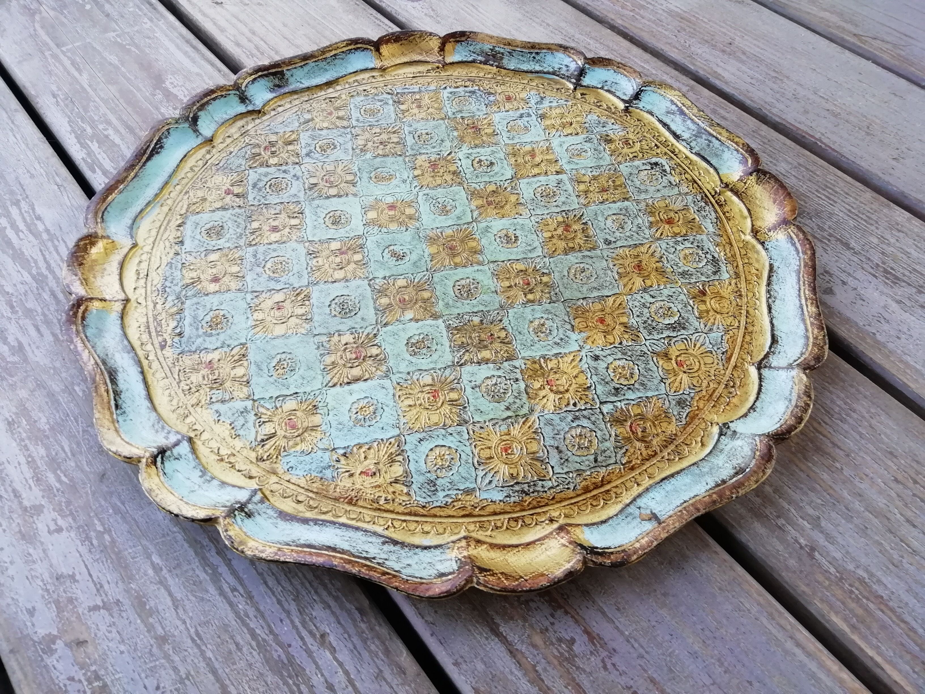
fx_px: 695
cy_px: 347
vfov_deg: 53.1
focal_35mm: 26
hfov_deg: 67.3
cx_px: 462
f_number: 2.2
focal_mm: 3.21
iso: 64
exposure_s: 1/50
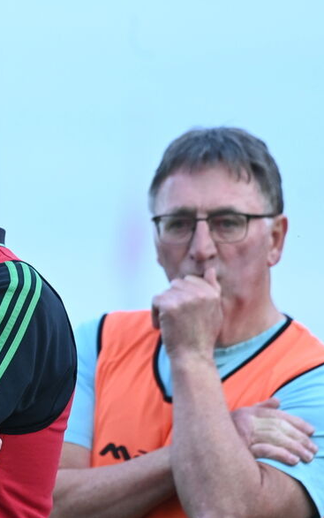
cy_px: 260
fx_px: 10002
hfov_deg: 1.9
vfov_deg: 3.0
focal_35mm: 709
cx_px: -98
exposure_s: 1/640
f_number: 5.6
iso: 3200
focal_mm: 340
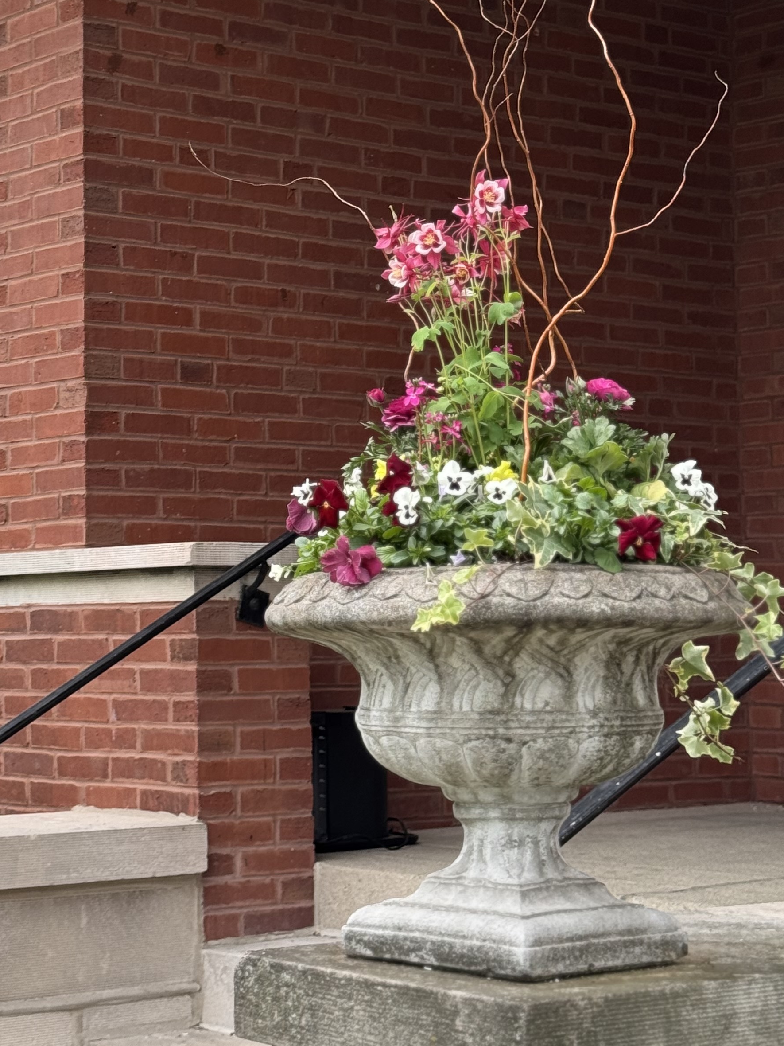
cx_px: 172
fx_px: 2476
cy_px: 367
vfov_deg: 23.7
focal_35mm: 82
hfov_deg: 17.9
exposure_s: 1/739
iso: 64
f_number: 1.78
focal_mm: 6.76
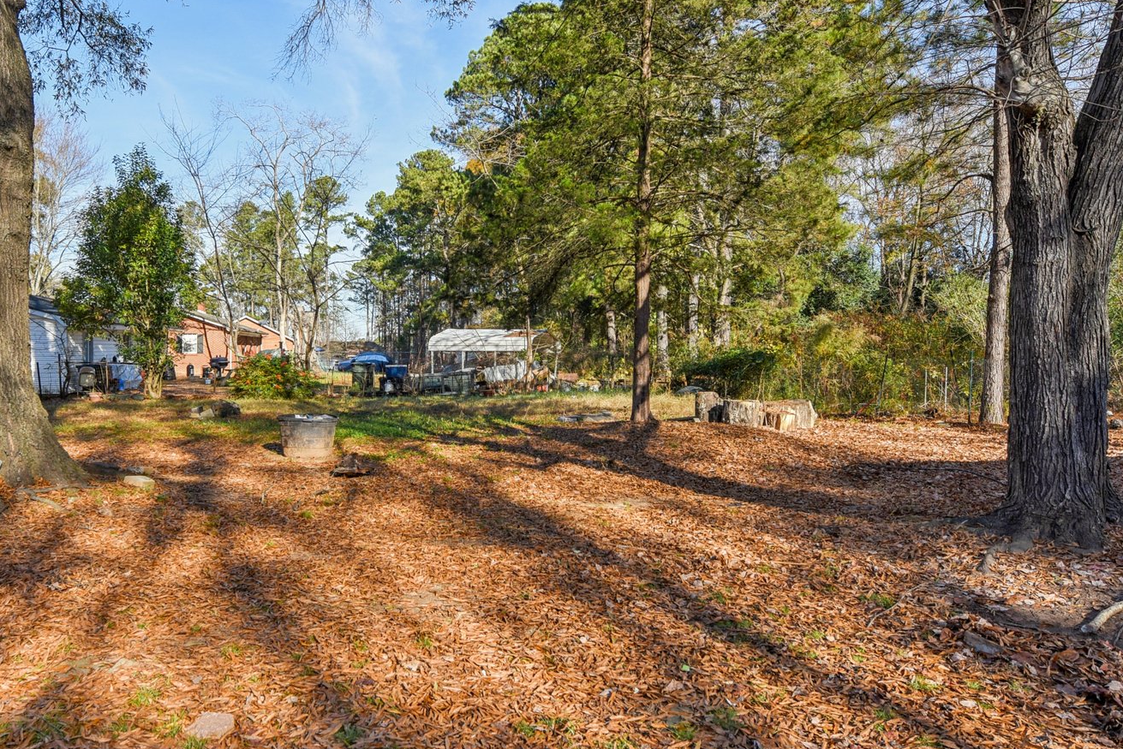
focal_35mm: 25
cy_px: 361
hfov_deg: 70.6
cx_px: 438
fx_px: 780
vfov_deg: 51.3
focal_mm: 16
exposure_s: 1/320
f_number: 8
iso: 200
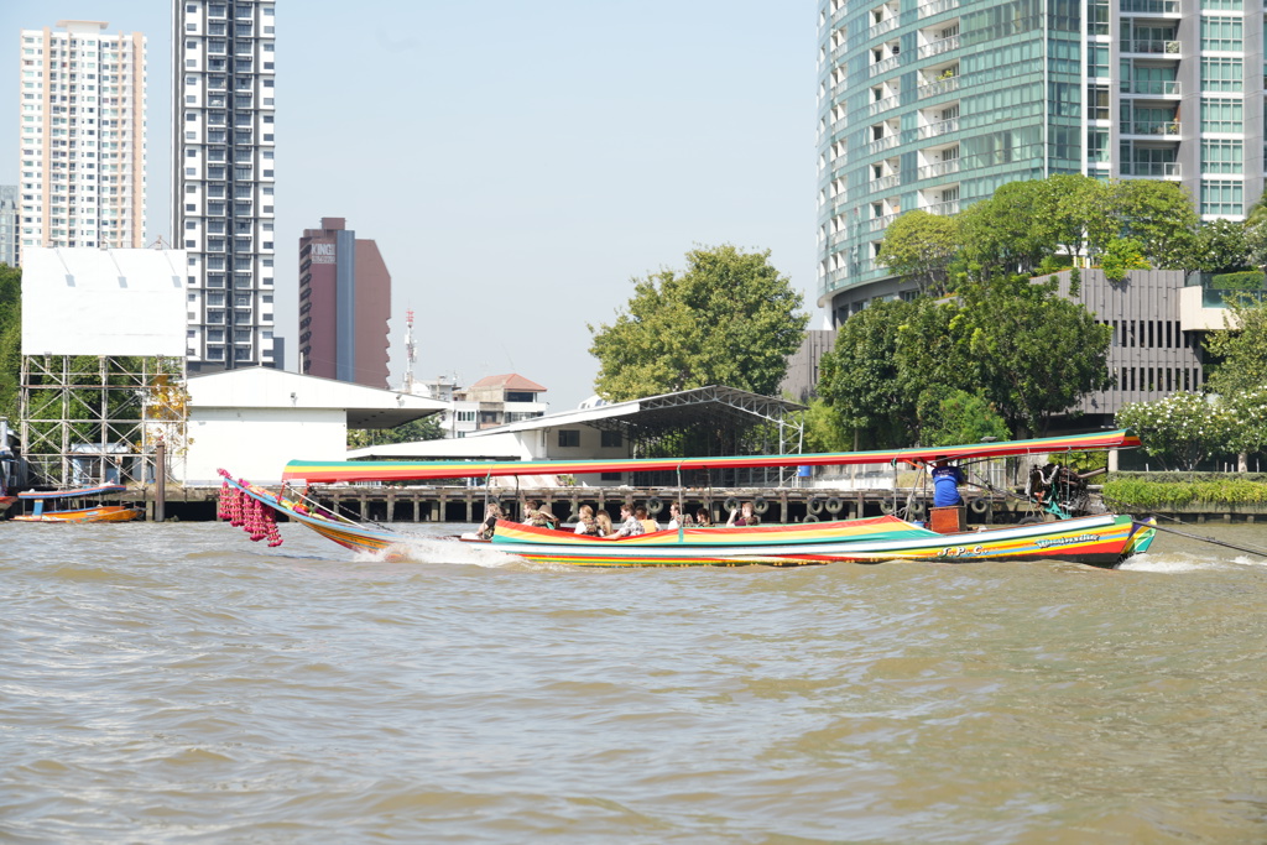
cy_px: 422
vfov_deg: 15.9
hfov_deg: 23.6
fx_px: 3027
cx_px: 634
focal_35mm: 86
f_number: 9
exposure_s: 1/200
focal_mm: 86
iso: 160
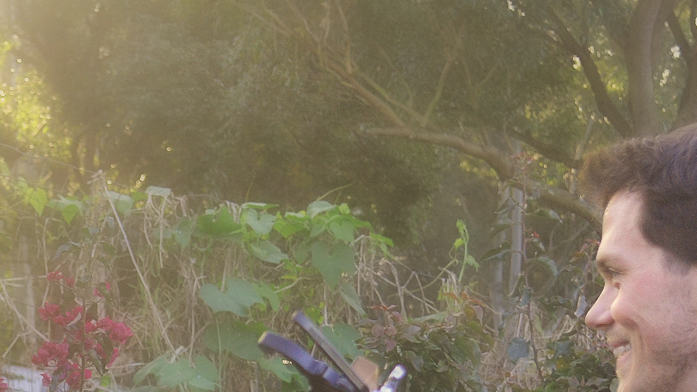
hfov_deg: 16.8
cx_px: 127
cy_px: 546
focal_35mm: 126
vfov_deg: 9.4
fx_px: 2337
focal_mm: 29
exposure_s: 1/125
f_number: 5.6
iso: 360
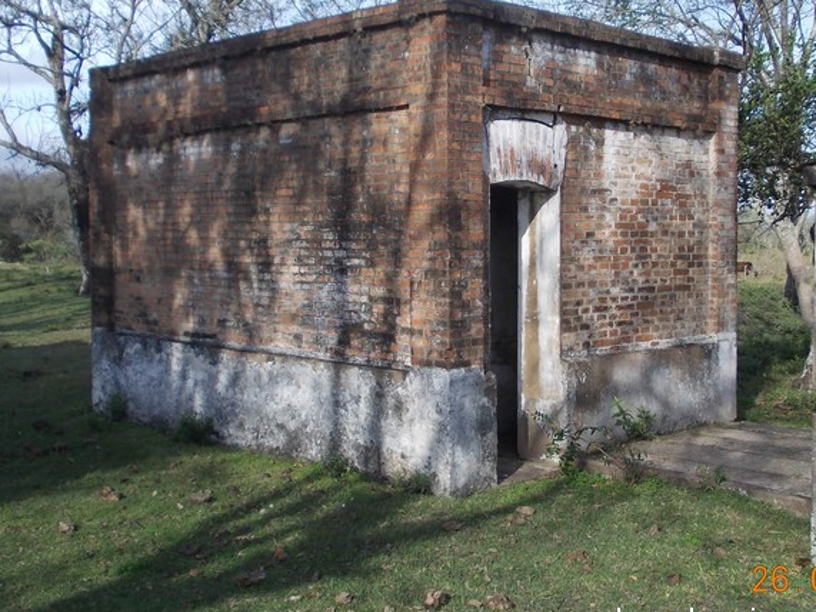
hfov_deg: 37.4
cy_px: 266
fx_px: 1202
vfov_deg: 28.5
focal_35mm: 51
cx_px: 456
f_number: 6.2
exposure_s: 1/200
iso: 80
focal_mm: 5.3
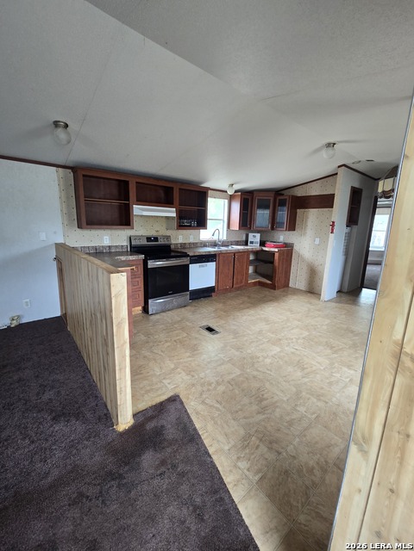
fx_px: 207
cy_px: 276
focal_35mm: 13
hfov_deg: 89.9
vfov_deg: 106.2
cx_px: 207
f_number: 2.2
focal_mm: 2.2
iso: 125
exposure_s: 1/60
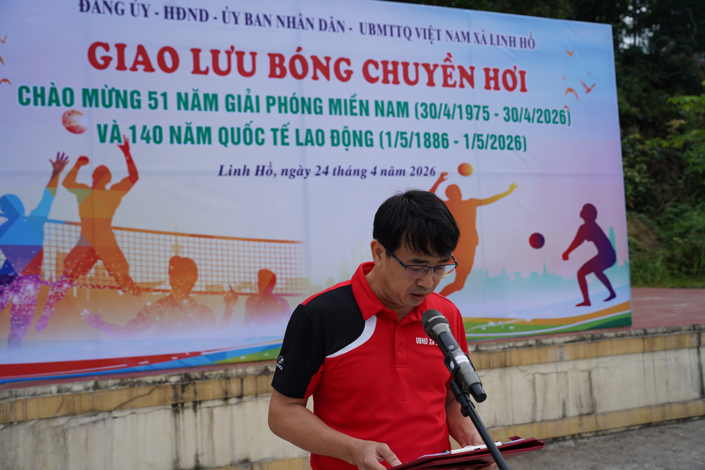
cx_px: 352
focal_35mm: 31
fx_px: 607
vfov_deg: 42.3
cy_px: 235
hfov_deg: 60.3
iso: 100
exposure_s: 1/160
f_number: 4
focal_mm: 31
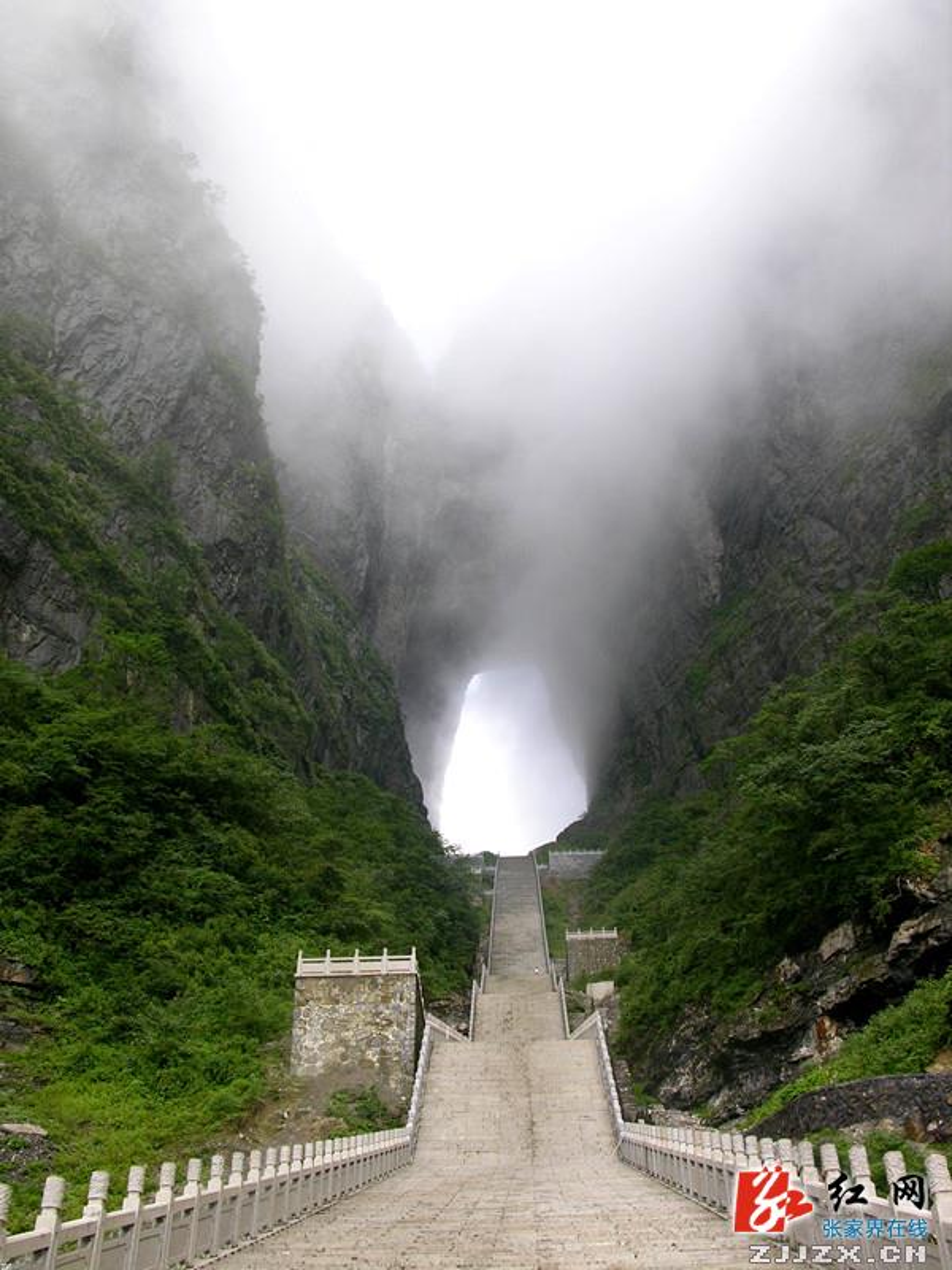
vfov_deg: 38.2
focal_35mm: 50
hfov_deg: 29.1
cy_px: 635
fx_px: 1833
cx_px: 476
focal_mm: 12.7
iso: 100
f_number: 7.6
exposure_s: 1/60
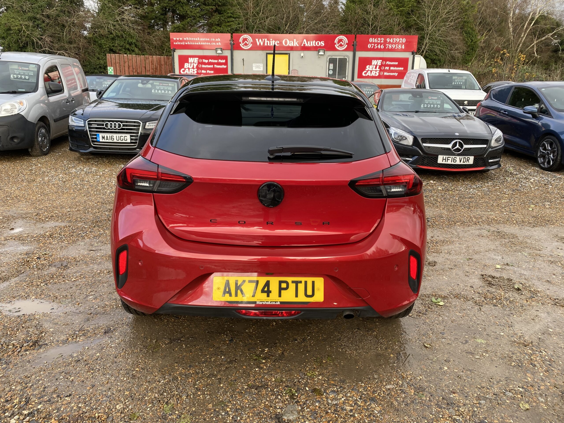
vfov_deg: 53.1
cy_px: 212
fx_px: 424
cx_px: 282
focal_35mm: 26
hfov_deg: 67.3
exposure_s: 1/181
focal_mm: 4.25
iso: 32
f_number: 1.8
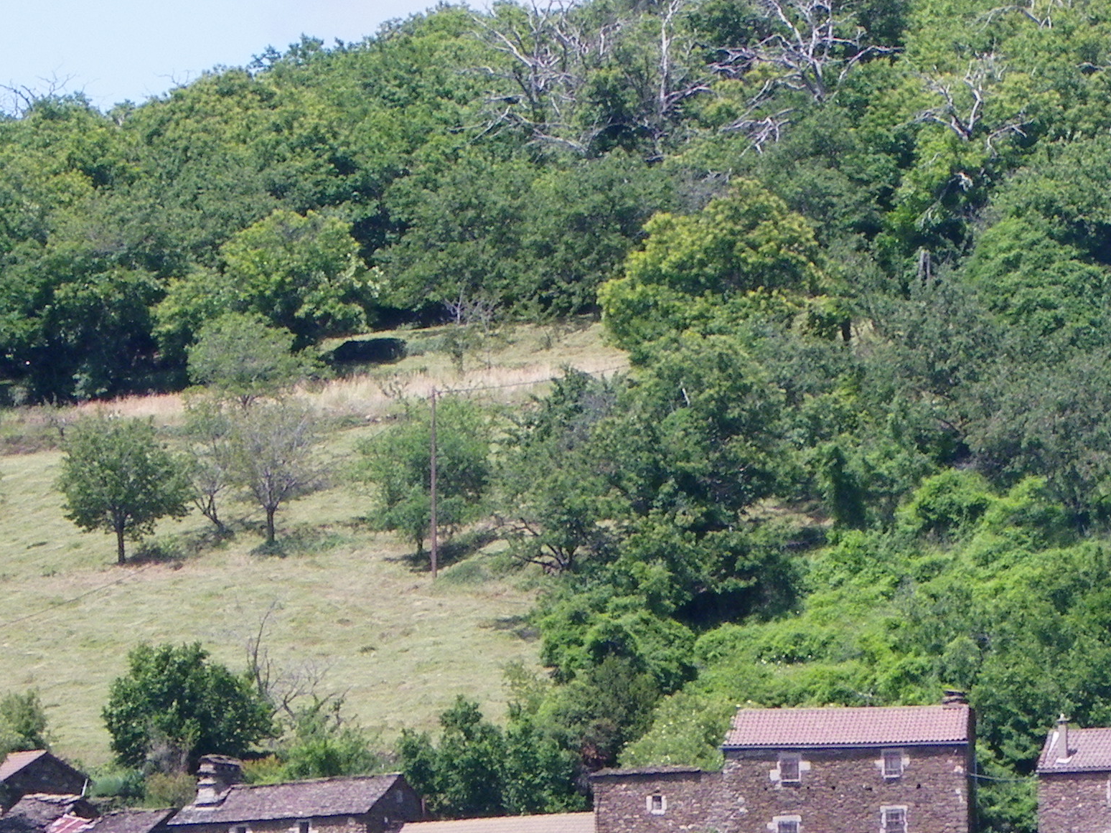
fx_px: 16754
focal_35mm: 522
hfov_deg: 3.8
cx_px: 868
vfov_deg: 2.8
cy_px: 728
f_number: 7.1
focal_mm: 35.8
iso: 100
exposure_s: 1/200
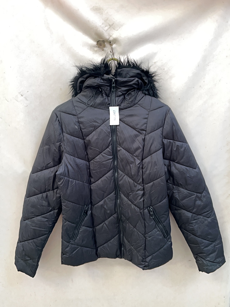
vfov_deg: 65.3
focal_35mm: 27
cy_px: 154
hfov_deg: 51.4
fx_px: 239
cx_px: 115
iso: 80
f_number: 1.6
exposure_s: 1/60
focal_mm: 5.1
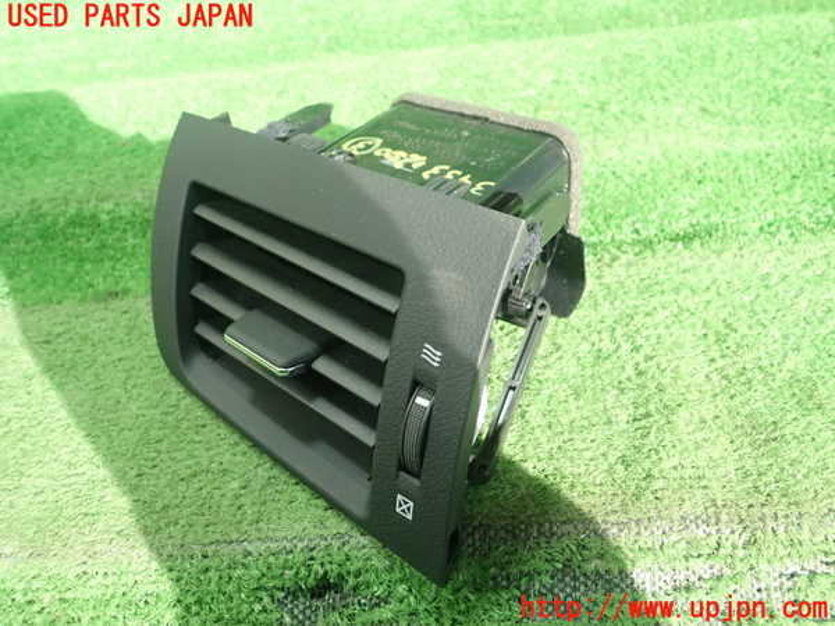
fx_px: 724
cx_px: 418
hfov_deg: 60.0
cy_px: 313
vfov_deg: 46.8
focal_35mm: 30
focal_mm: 5.5
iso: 320
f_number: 2.3
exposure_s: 1/125
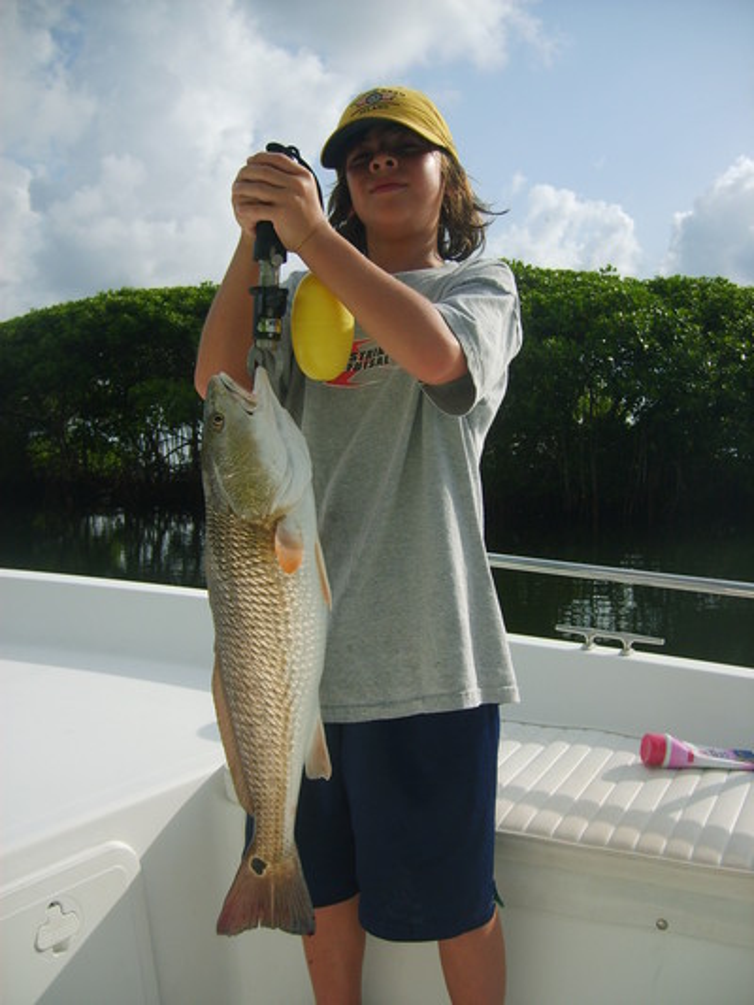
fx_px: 1016
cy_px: 502
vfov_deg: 52.6
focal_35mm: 35
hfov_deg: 40.7
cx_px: 377
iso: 50
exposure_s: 1/250
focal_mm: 5.8
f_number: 7.1
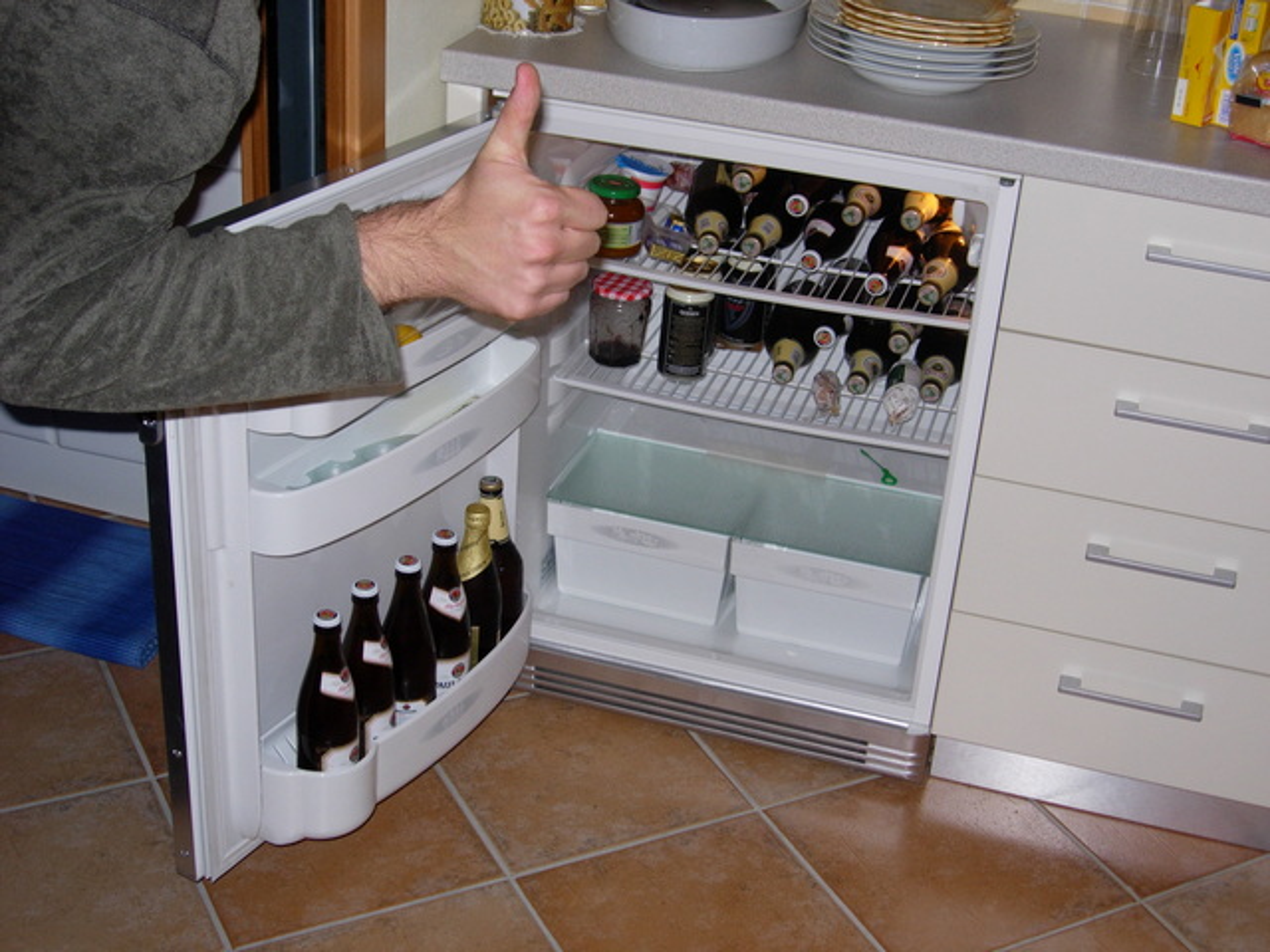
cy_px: 476
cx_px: 635
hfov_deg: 37.5
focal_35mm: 51
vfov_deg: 28.6
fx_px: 1871
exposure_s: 1/64
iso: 79
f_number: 3.2
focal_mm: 10.6
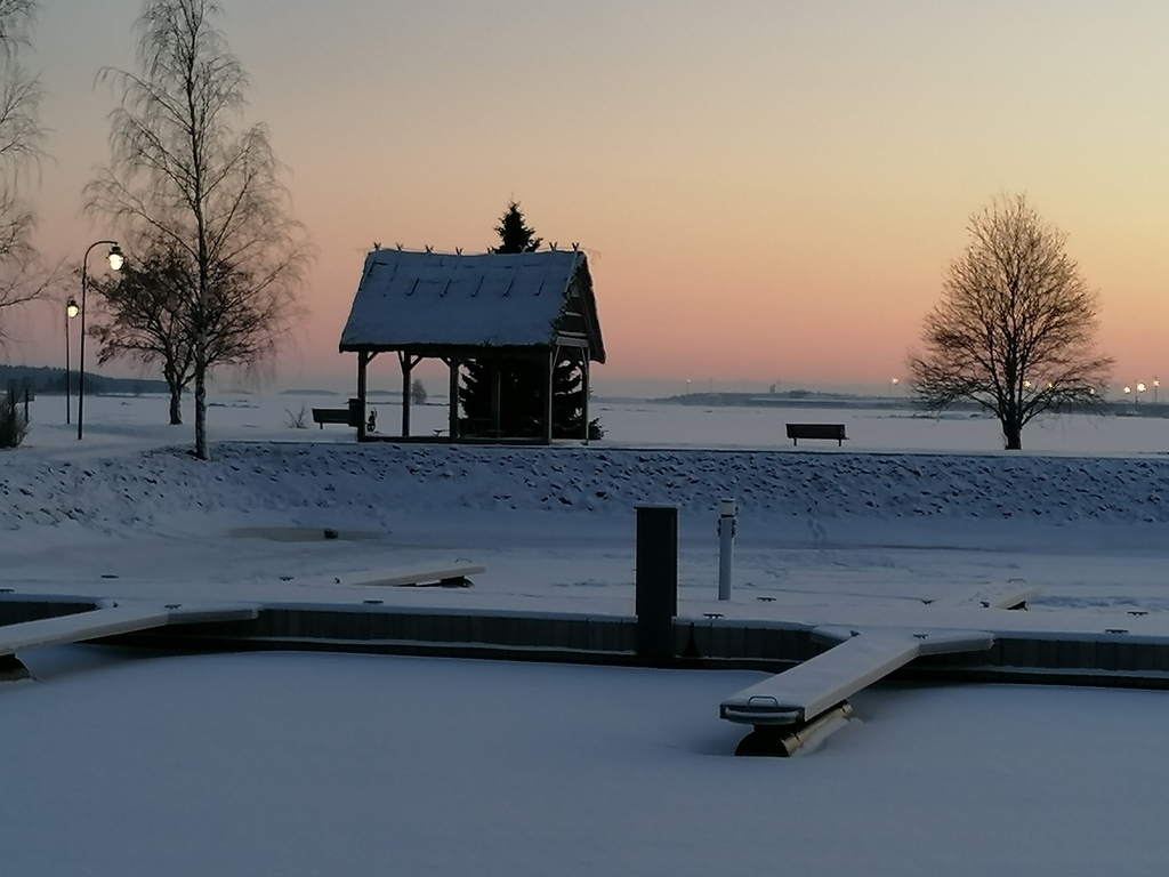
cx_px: 584
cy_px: 438
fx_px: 3039
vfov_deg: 16.4
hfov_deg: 21.8
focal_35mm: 90
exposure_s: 1/50
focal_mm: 4.75
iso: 64
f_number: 1.8
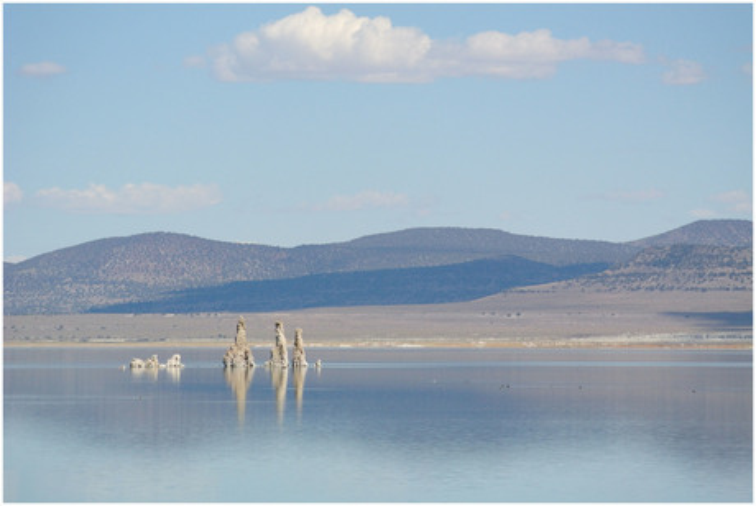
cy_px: 253
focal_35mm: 272
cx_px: 378
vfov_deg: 5.1
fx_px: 5719
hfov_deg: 7.6
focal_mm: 100.9
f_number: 5.3
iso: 400
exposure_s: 1/3200
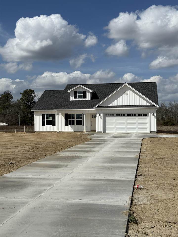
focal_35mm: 48
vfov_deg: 39.7
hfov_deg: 30.3
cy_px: 118
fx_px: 329
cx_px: 89
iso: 64
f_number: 1.78
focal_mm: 6.76
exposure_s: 1/11364
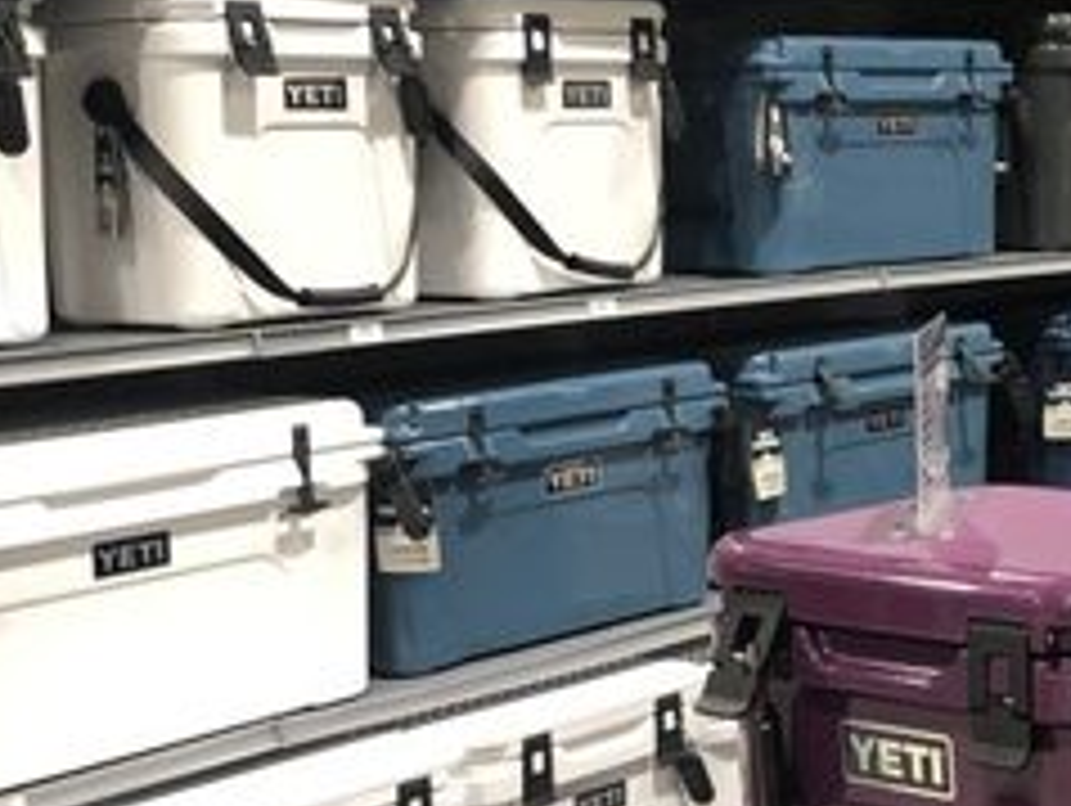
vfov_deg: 18.5
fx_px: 2478
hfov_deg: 22.2
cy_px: 441
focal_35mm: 80
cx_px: 1346
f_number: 1.8
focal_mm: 3.99
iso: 40
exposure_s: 1/20
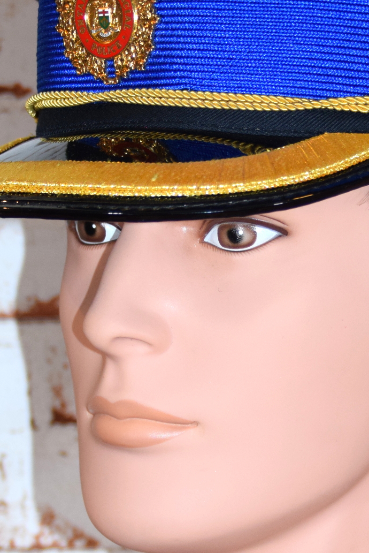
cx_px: 286
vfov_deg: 12.2
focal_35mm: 168
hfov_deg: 8.2
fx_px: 2583
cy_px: 355
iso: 800
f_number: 5
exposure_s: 1/100
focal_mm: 44
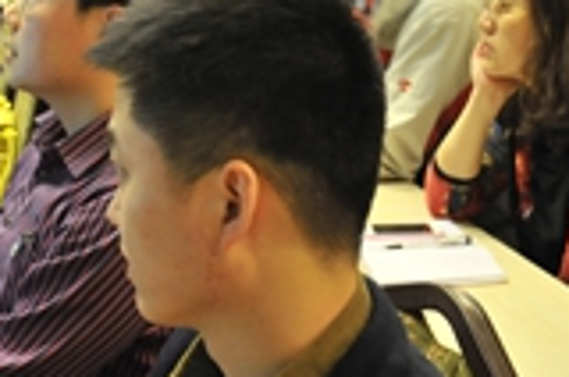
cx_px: 320
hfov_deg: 26.7
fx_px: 1199
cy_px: 34
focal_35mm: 76
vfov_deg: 17.6
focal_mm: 18
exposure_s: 1/5
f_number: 5
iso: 800
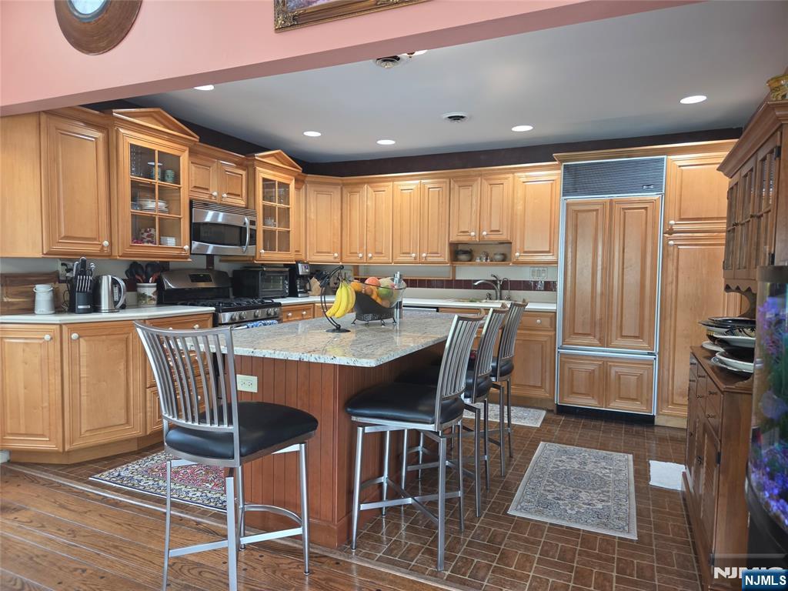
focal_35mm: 23
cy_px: 296
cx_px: 394
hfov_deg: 73.9
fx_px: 524
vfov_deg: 58.9
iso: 320
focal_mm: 5.4
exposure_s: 1/120
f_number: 1.8
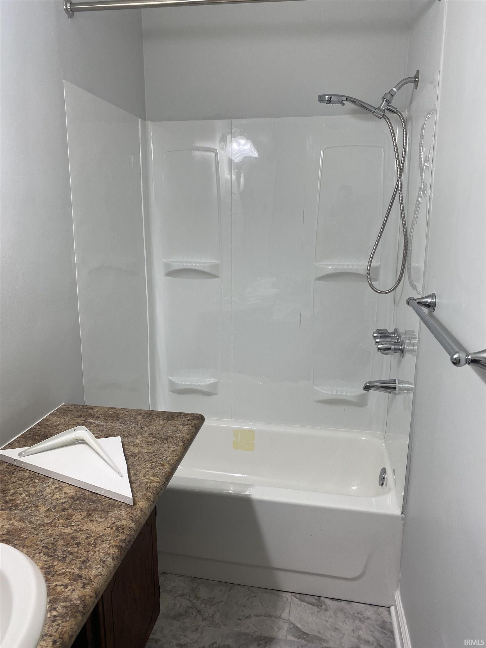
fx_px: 487
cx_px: 243
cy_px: 324
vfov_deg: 67.3
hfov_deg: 53.1
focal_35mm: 26
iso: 80
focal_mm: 4.25
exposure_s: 1/60
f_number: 1.8
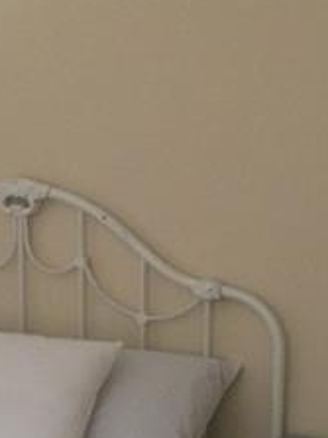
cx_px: 18
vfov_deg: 19.6
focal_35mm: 100
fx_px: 1265
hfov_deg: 14.6
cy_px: 304
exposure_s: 1/20
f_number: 2.2
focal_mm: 4.15
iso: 320
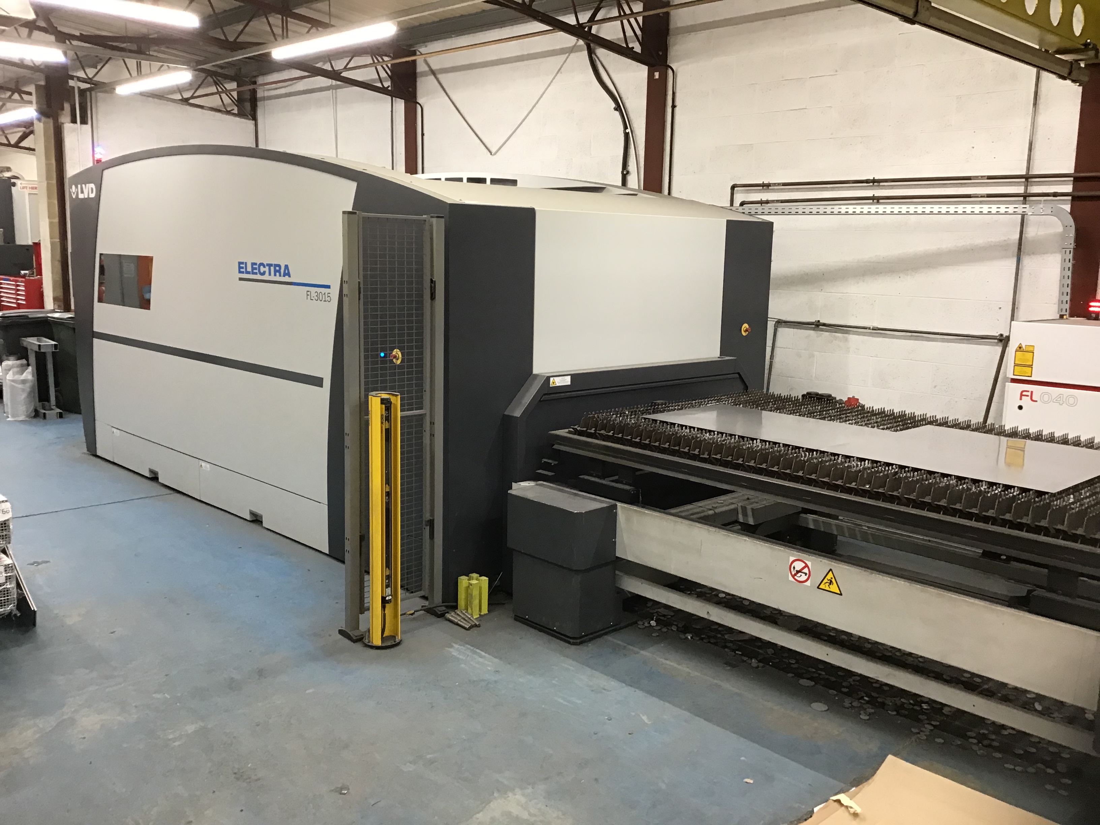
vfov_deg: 45.4
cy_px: 412
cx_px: 550
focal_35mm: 31
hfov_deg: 58.4
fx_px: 985
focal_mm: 3.3
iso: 100
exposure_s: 1/33
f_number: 2.4
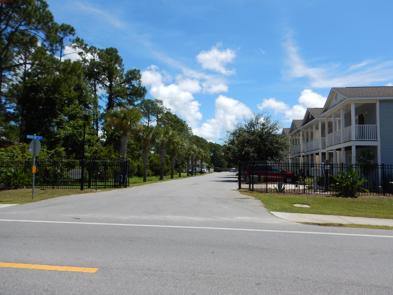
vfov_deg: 56.8
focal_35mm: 24
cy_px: 148
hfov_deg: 71.6
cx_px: 196
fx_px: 272
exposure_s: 1/1250
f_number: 4.1
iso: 125
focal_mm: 4.3
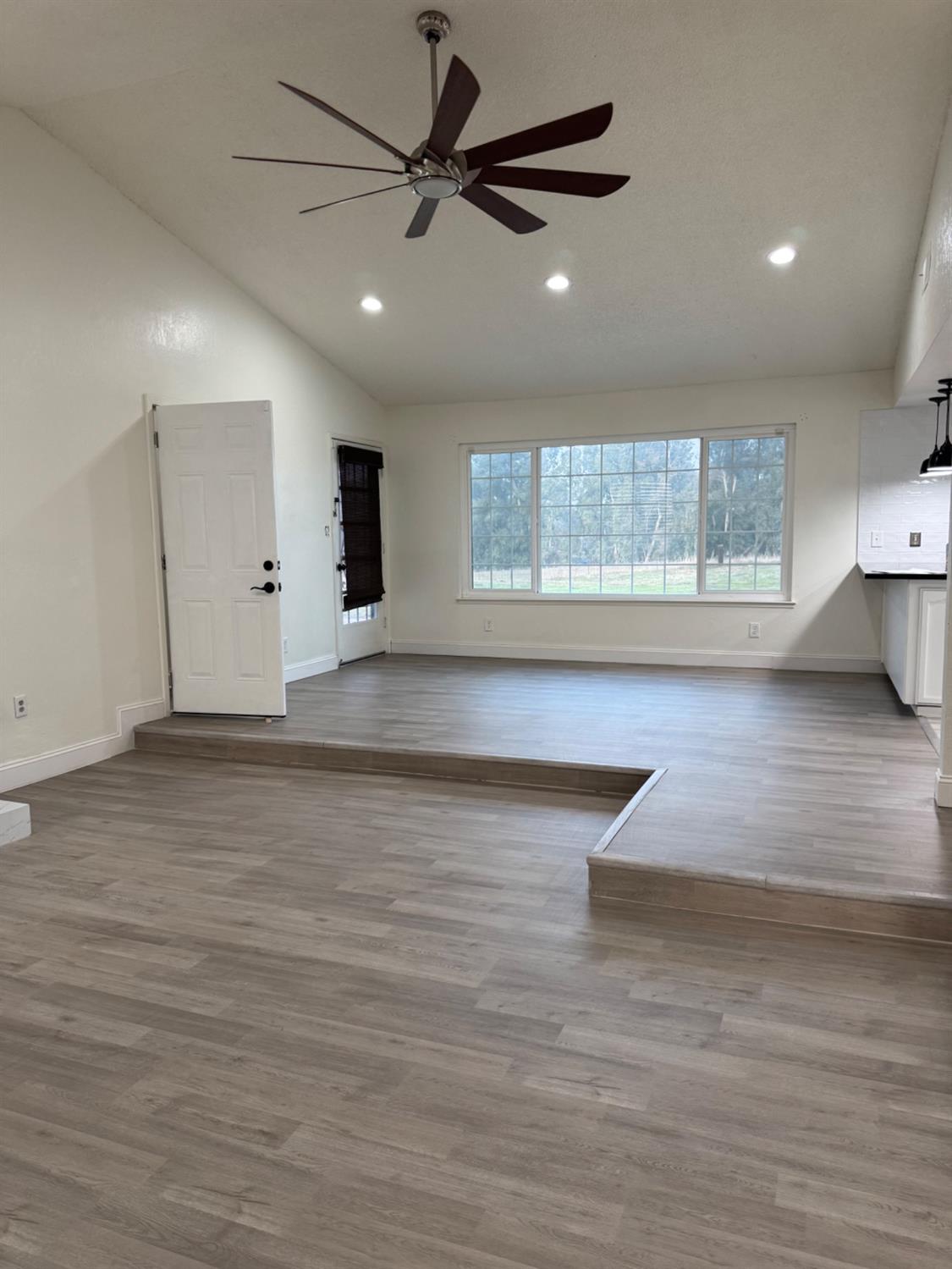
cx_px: 476
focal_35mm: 24
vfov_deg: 71.6
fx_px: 880
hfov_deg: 56.8
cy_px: 634
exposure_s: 1/120
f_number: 1.78
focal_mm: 6.76
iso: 160
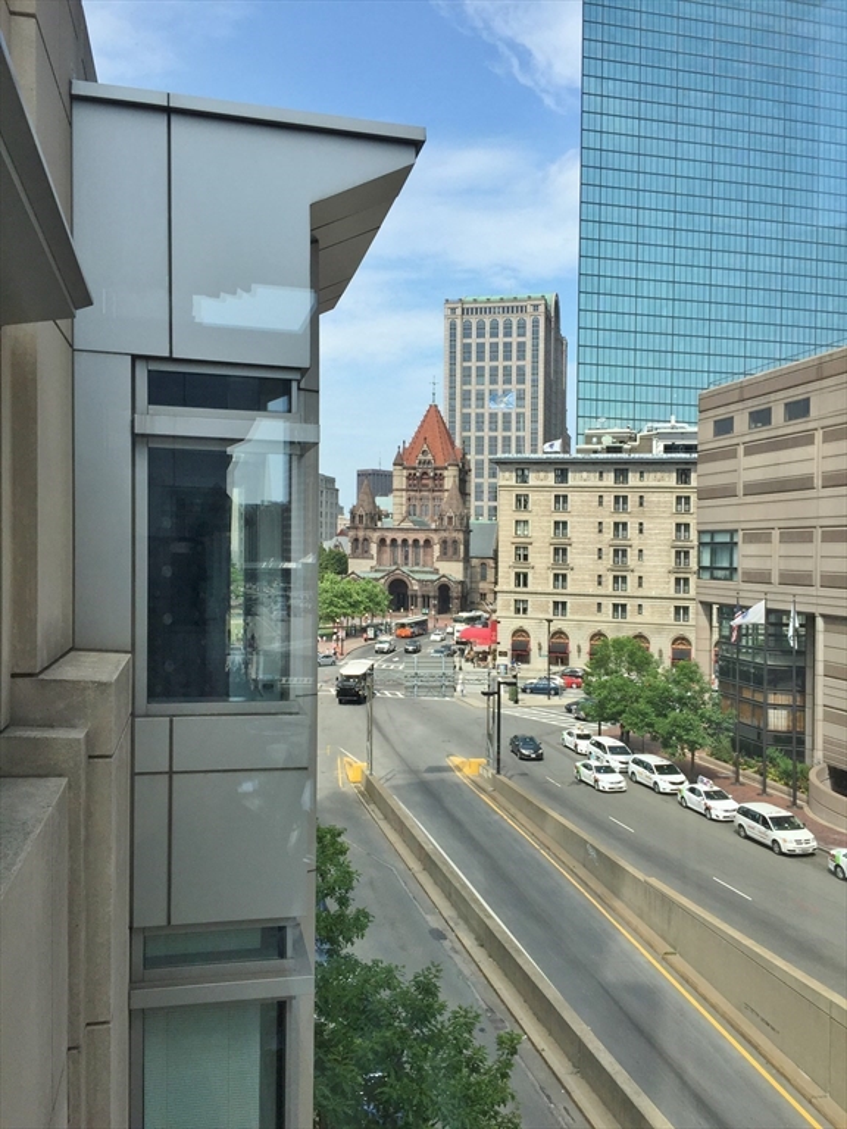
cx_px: 424
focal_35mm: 29
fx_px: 946
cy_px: 564
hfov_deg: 48.2
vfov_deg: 61.7
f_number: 2.2
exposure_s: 1/1236
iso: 32
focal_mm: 4.15
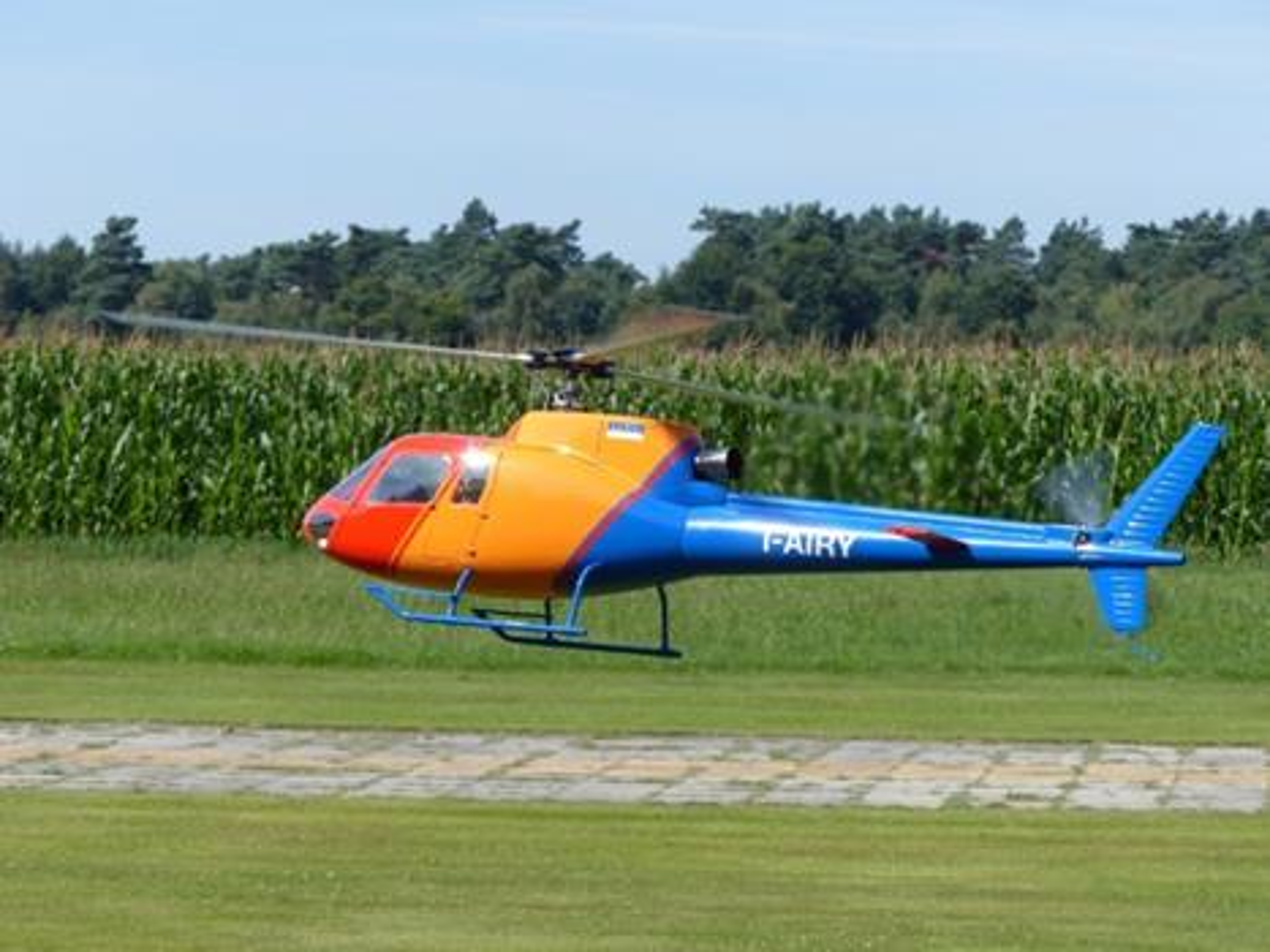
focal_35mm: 150
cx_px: 635
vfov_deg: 9.9
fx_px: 5502
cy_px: 476
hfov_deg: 13.2
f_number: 4
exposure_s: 1/800
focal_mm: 27
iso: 100
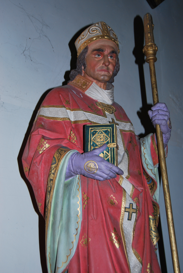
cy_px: 136
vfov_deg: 41.1
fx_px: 365
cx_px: 92
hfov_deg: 28.2
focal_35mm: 48
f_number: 4.5
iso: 200
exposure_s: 1/60
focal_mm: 32
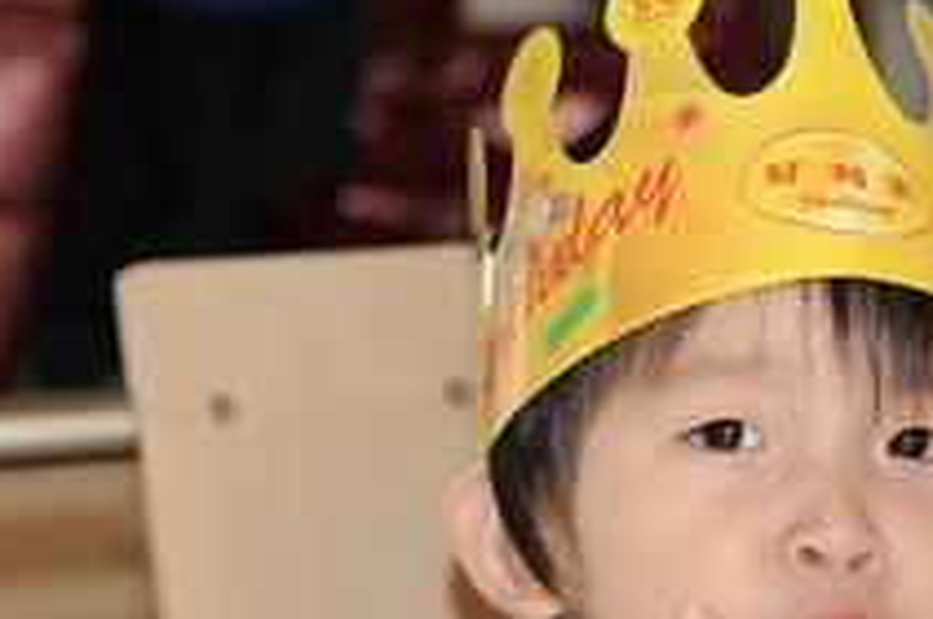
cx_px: 761
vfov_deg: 9.0
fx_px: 3933
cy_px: 539
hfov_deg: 13.5
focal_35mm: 152
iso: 200
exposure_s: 1/60
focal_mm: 50
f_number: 3.5
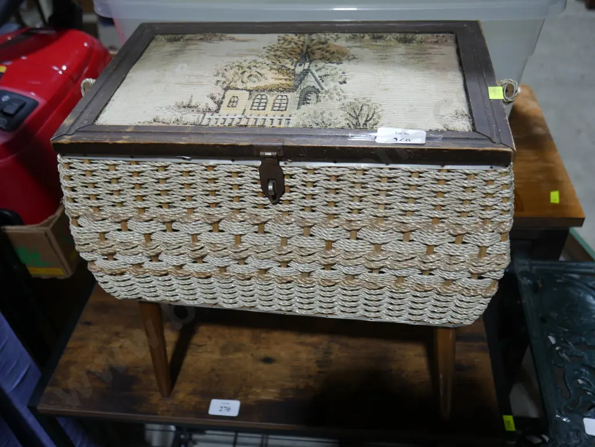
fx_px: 550
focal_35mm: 32
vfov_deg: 44.2
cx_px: 298
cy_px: 224
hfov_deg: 56.8
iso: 200
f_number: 3.6
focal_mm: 16
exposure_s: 1/100
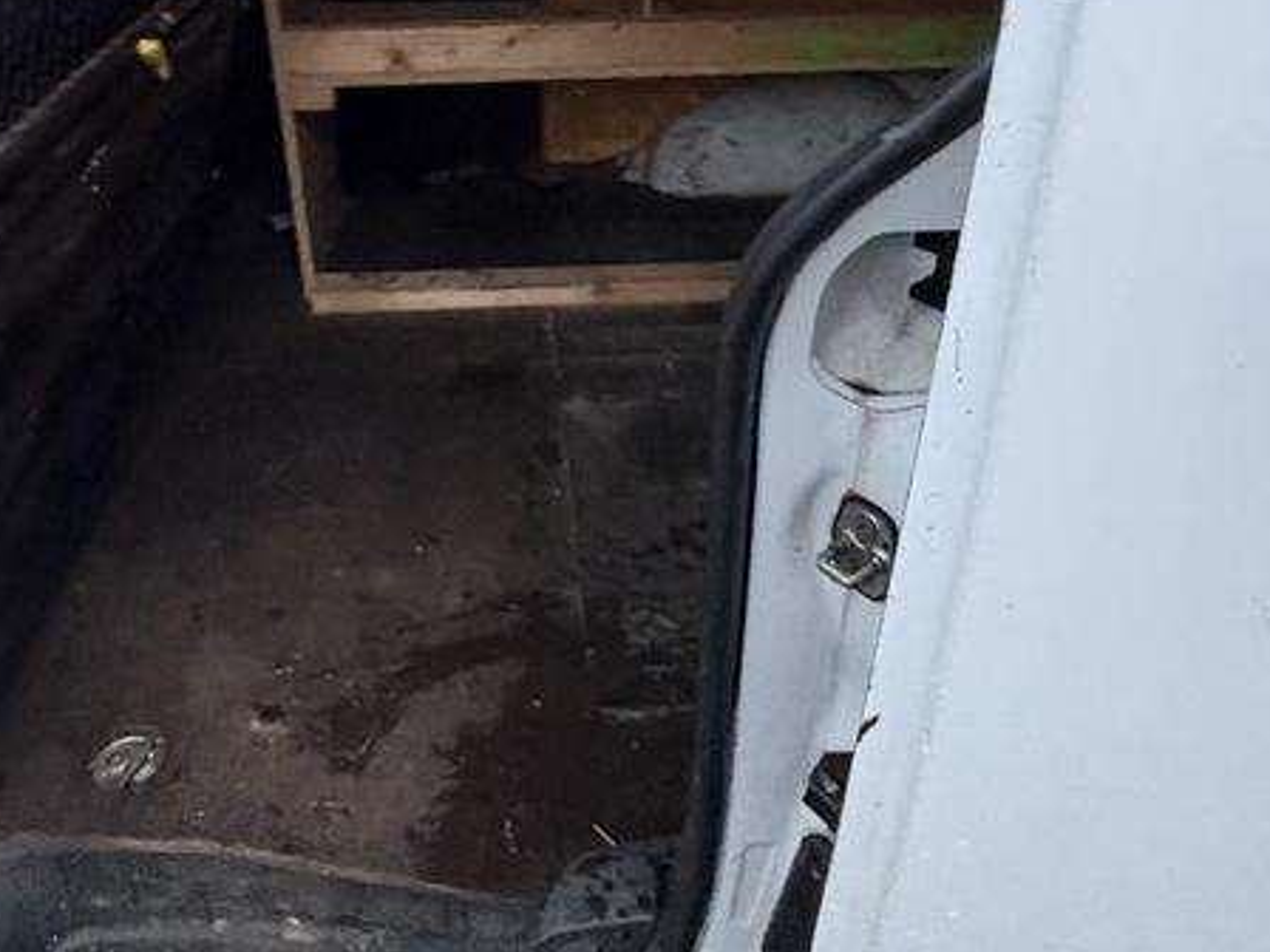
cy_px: 187
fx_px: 1027
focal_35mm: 28
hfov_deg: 63.2
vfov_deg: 47.0
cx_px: 544
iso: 800
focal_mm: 2.22
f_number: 2.2
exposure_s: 1/57
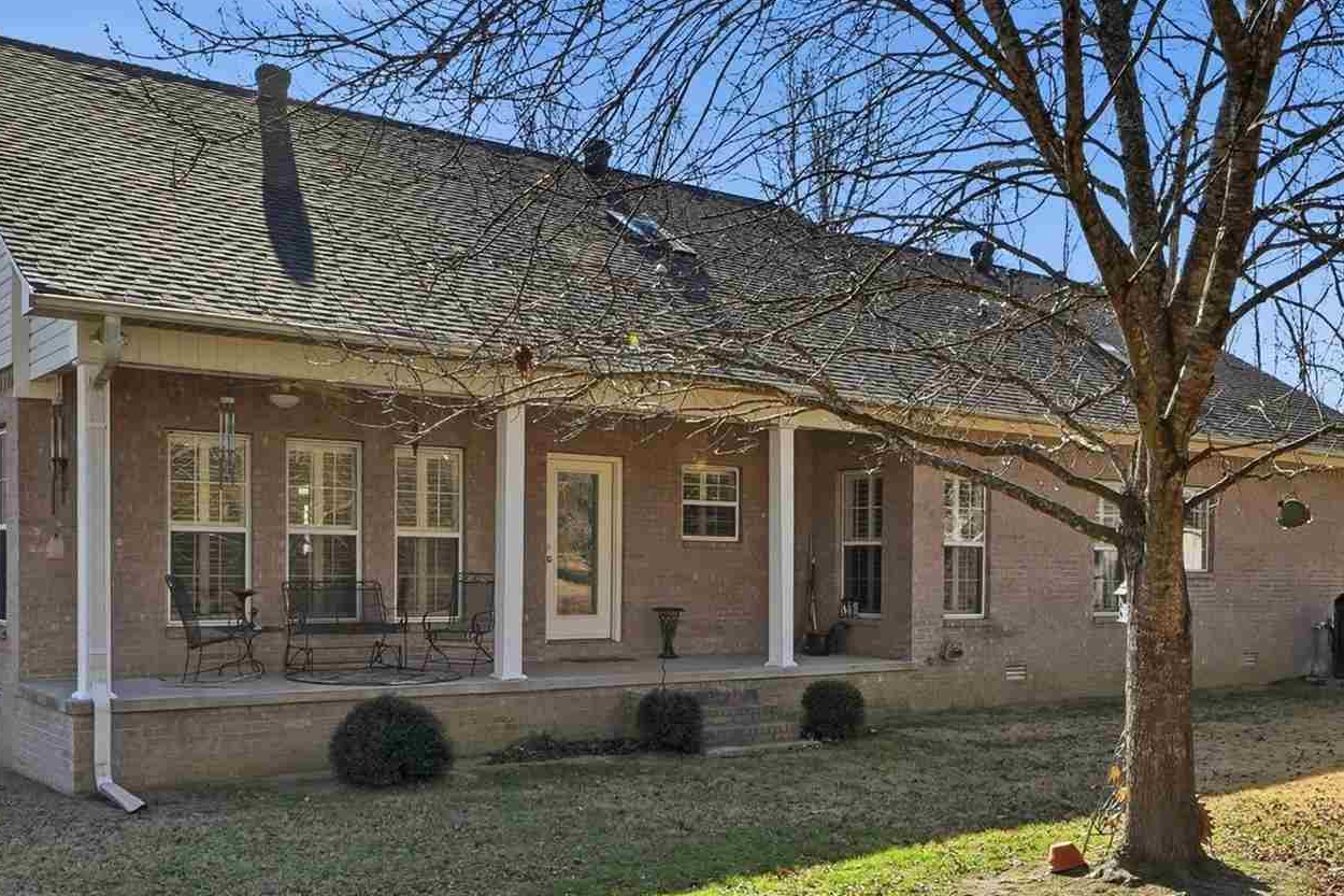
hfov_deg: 52.9
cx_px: 773
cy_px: 578
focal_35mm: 36
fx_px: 1344
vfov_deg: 36.6
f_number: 9
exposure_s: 1/1600
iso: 250
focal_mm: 10
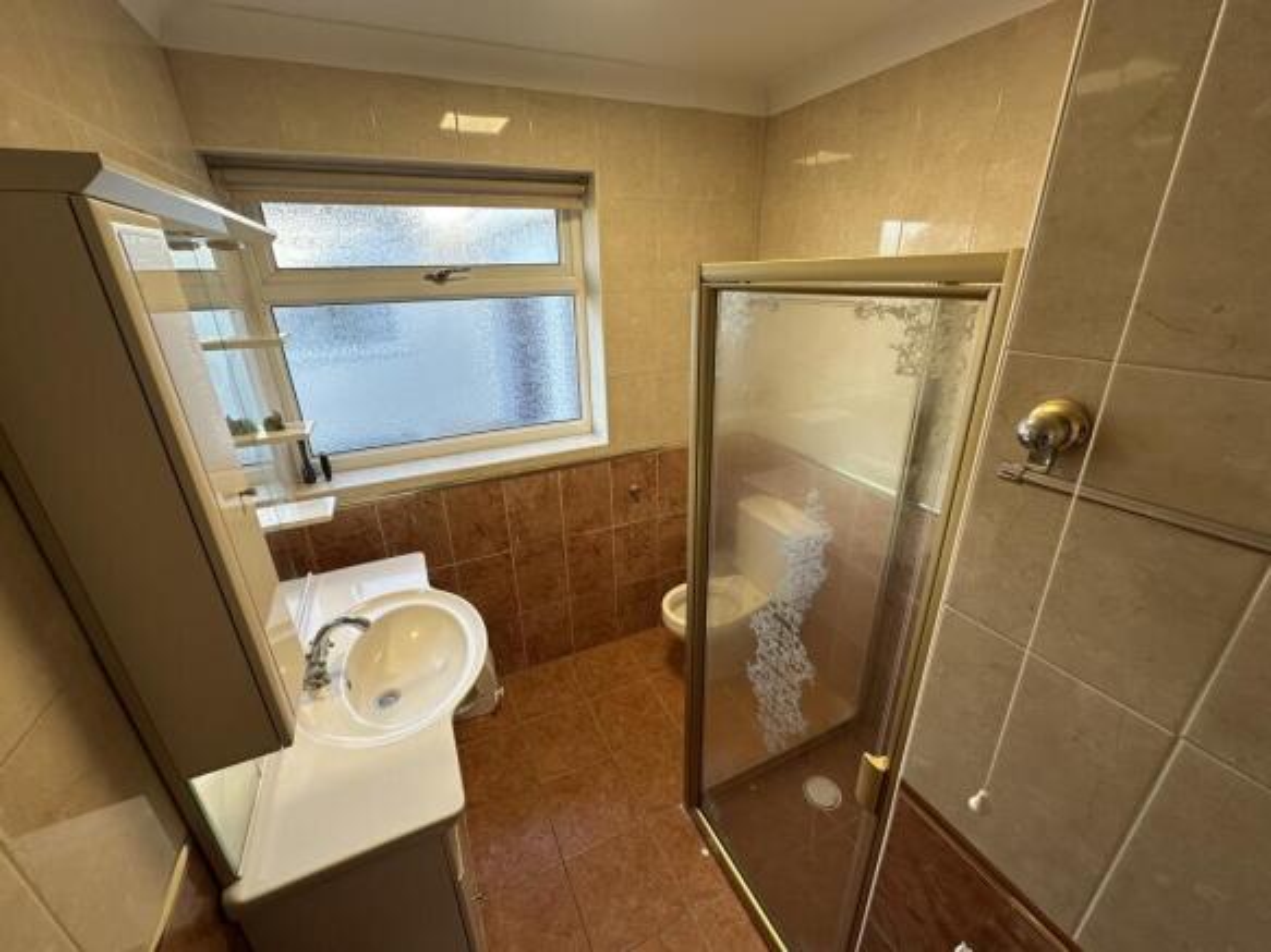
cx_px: 636
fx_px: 514
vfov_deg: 85.7
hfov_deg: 102.1
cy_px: 476
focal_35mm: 14
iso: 100
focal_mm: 2.22
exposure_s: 1/99
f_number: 2.2
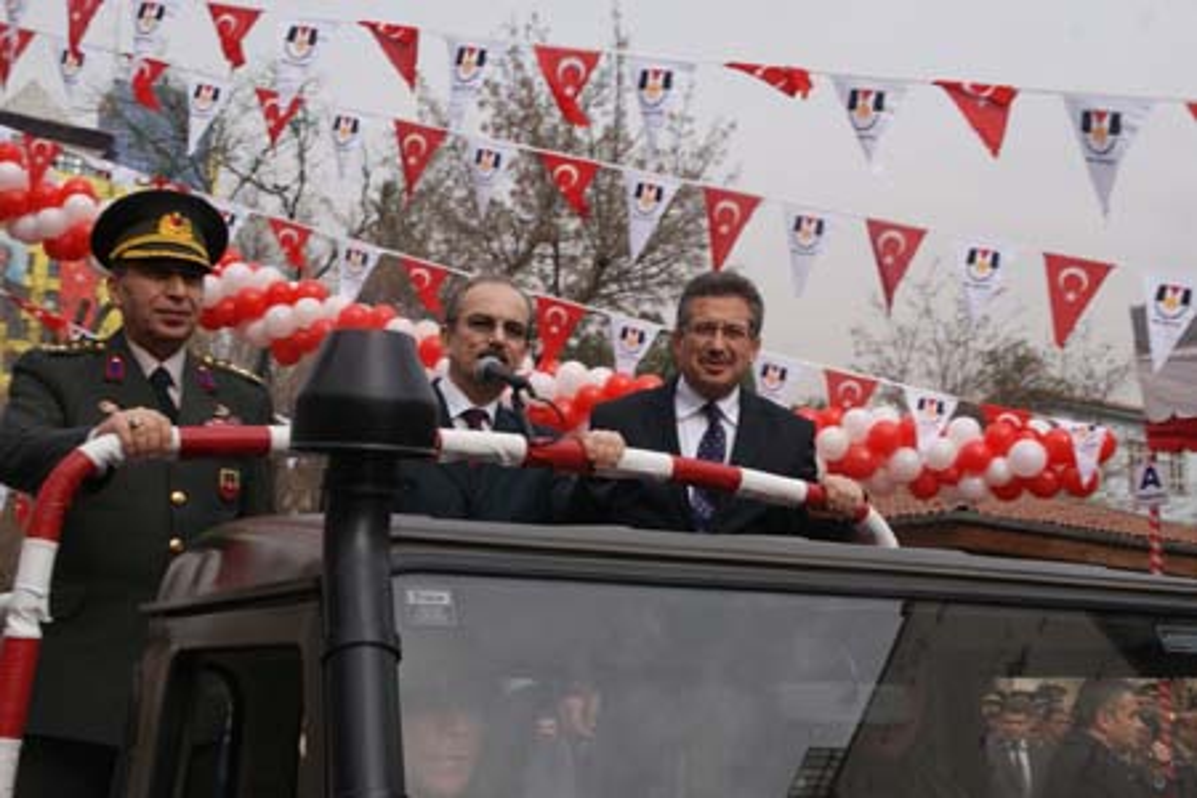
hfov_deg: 43.6
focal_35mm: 45
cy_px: 399
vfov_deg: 29.9
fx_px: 1496
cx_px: 598
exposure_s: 1/100
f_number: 9
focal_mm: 30
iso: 100
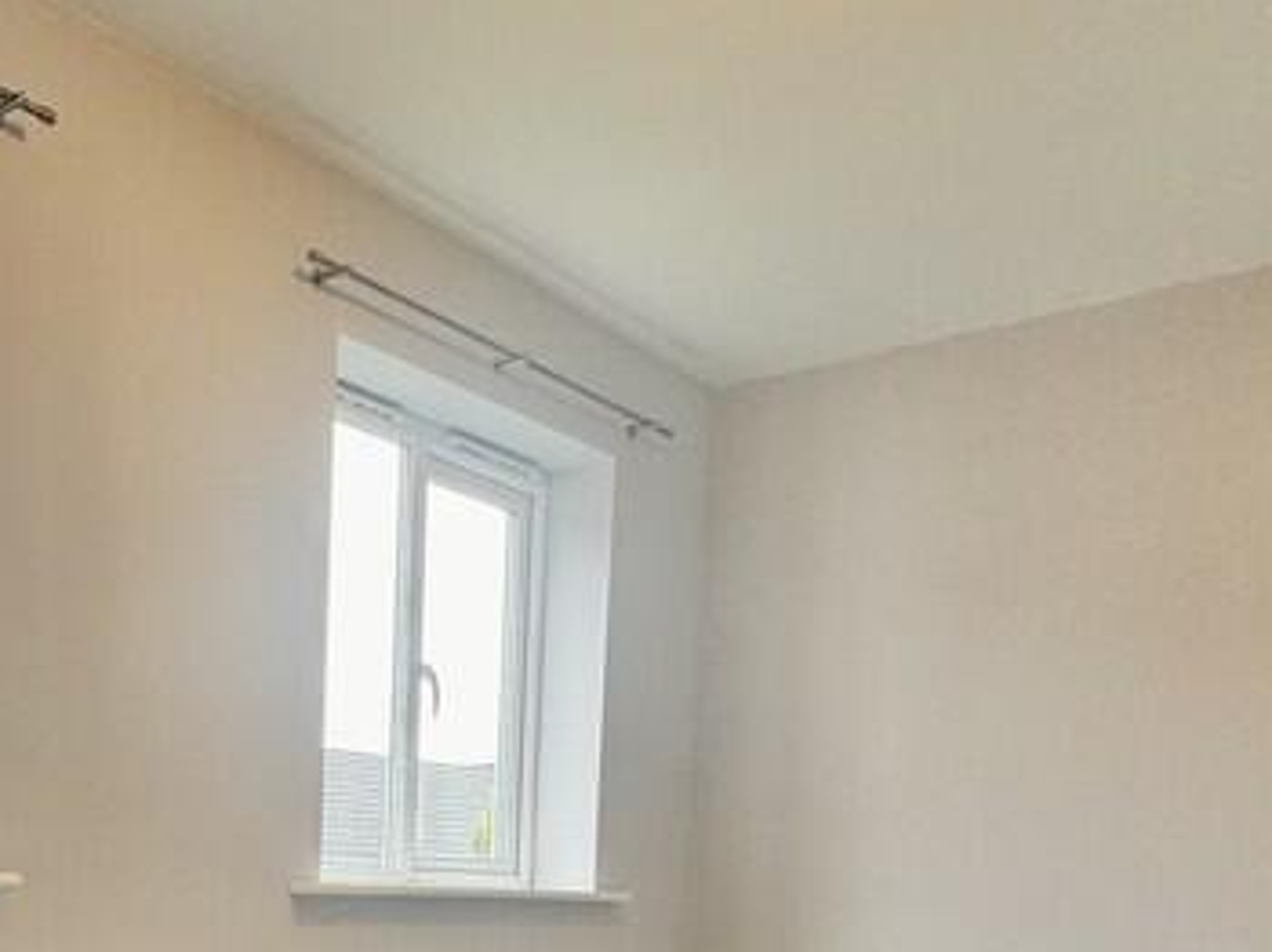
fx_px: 1506
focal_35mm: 41
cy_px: 1043
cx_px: 204
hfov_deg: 43.1
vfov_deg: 31.3
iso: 125
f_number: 2.2
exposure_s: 1/99
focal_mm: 2.22
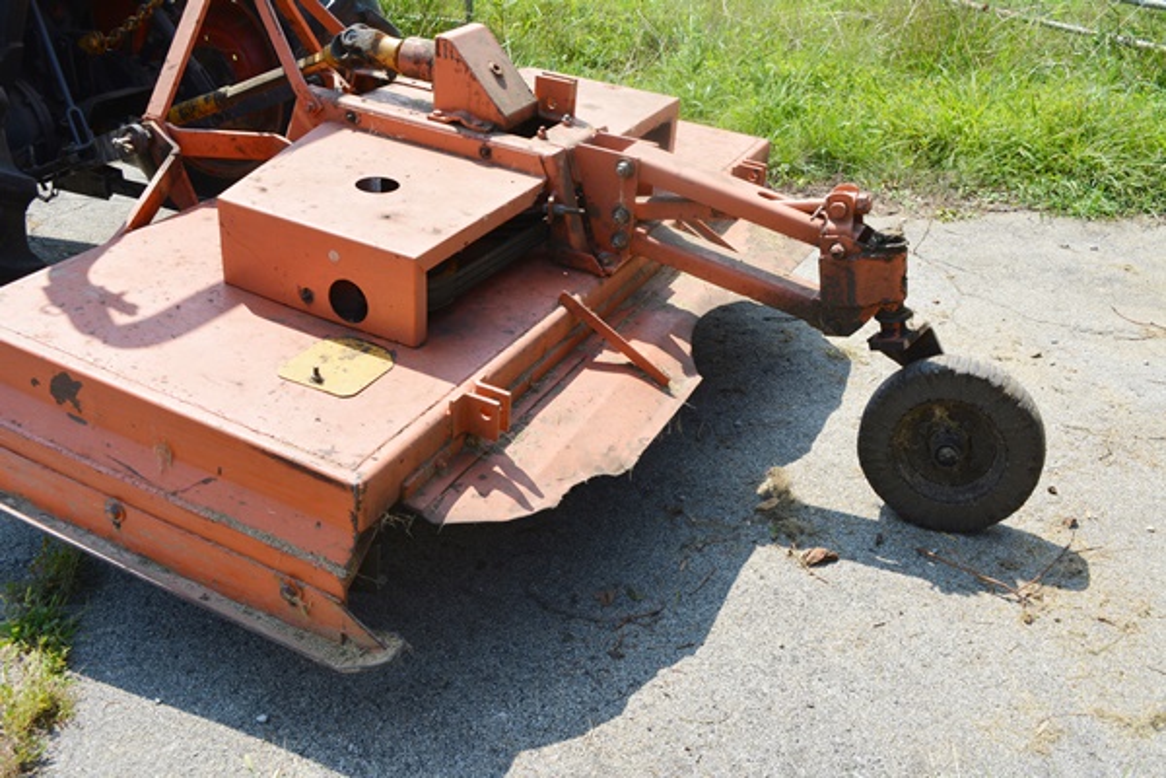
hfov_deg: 57.2
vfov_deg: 40.0
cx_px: 583
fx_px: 1069
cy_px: 389
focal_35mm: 33
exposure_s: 1/250
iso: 160
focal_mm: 22
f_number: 8
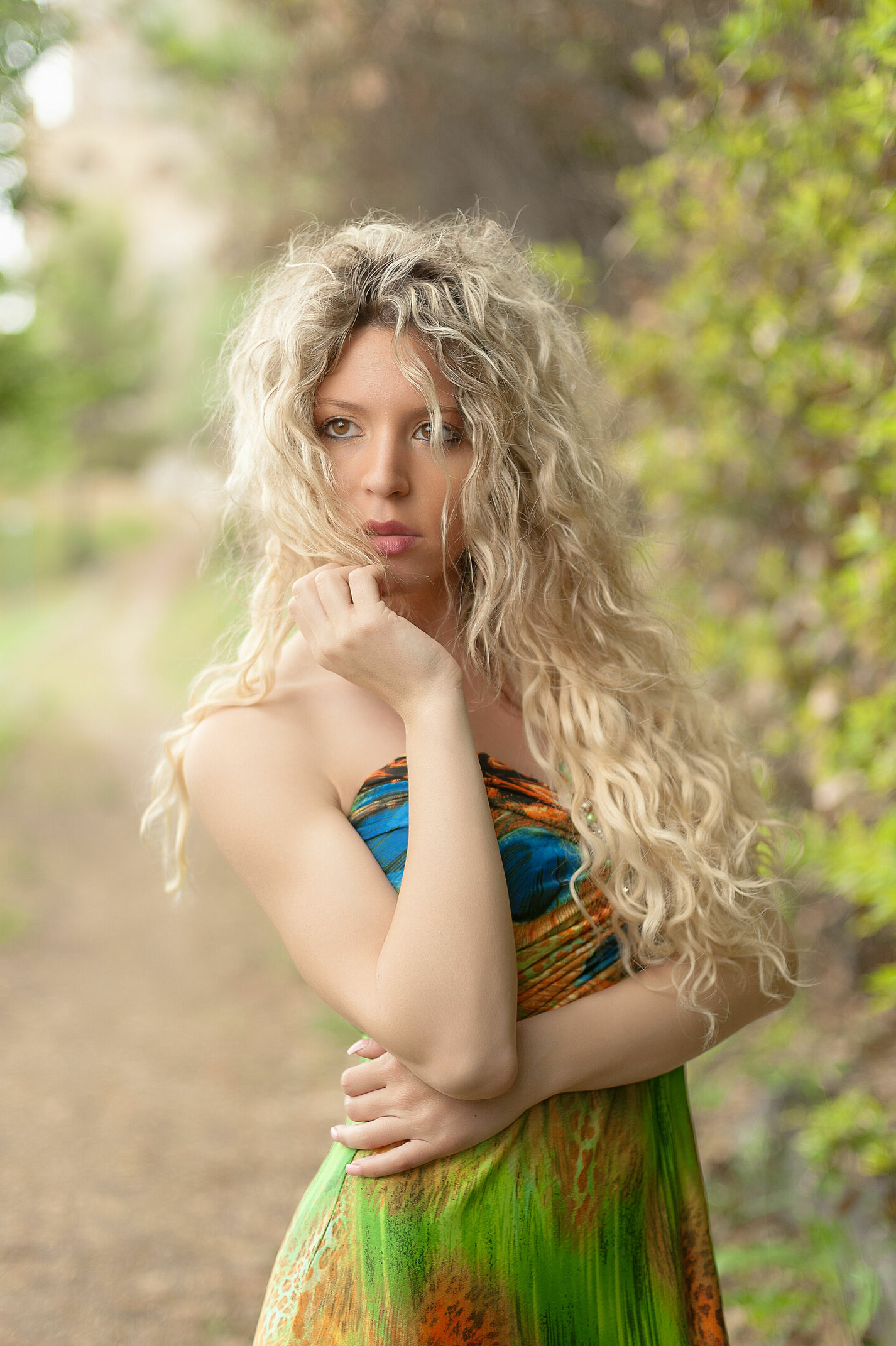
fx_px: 2093
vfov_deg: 35.7
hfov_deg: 24.2
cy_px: 664
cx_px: 419
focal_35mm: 56
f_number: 2
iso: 200
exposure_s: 1/1000
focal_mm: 50
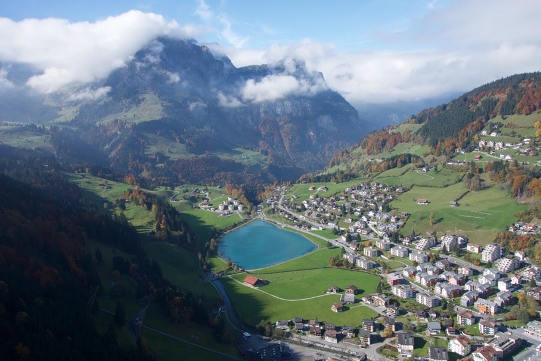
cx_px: 270
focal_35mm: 28
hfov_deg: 65.5
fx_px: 421
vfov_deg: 46.4
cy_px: 180
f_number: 5
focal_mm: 10.4
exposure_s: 1/400
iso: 125
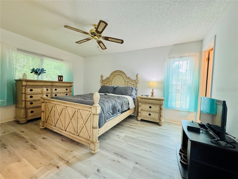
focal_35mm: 14
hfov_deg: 102.1
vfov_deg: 85.7
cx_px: 119
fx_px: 96
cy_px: 90
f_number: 2.2
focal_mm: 2.22
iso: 250
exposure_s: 1/60
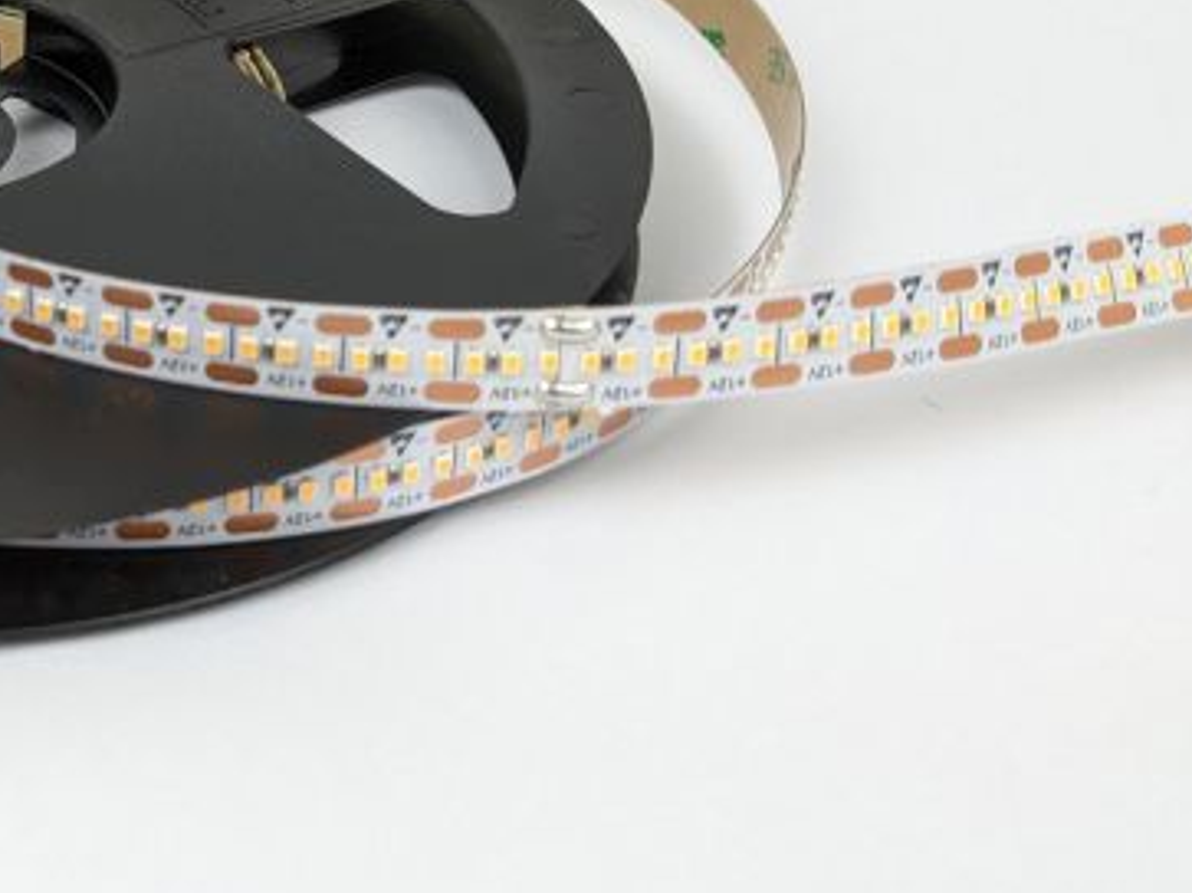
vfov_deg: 21.7
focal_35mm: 67
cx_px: 56
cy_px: 202
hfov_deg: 27.6
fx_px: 2306
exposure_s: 1/128
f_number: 1.73
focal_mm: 4.38
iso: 49
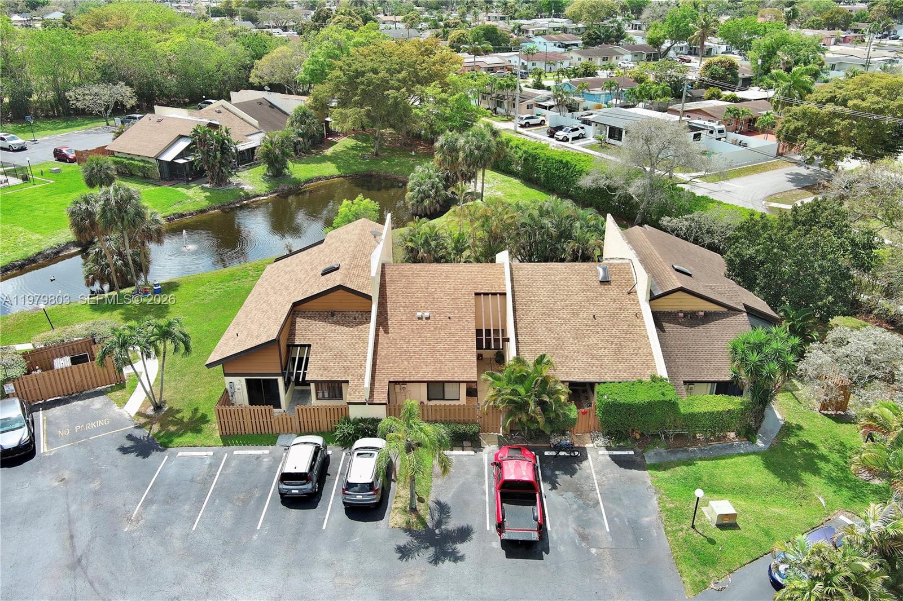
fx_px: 727
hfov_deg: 63.7
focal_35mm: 29
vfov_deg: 44.9
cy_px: 300
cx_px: 452
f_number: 2.8
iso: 100
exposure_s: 1/835
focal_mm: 10.57
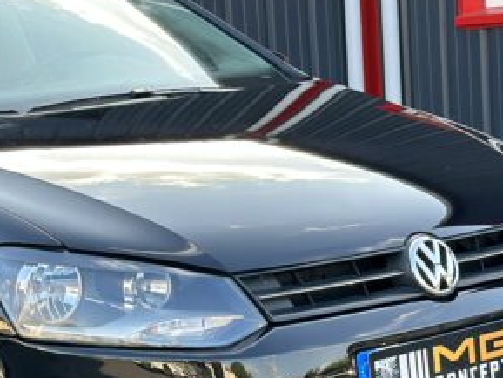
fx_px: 1933
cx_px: 21
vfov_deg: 11.1
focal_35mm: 133
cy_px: 280
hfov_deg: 14.6
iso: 80
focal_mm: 6.86
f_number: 1.78
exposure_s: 1/361
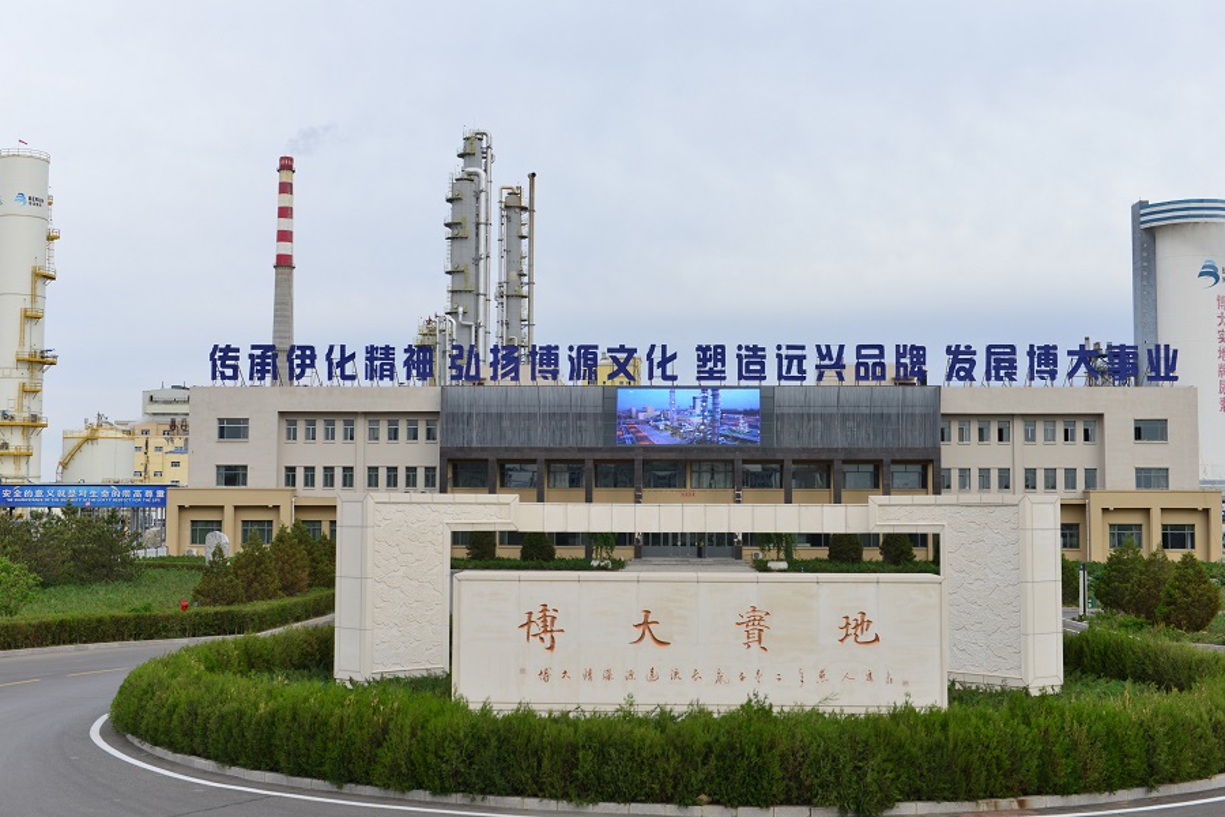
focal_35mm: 44
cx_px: 612
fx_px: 1497
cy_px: 408
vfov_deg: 30.5
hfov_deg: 44.5
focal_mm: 44
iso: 200
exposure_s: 1/160
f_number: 8
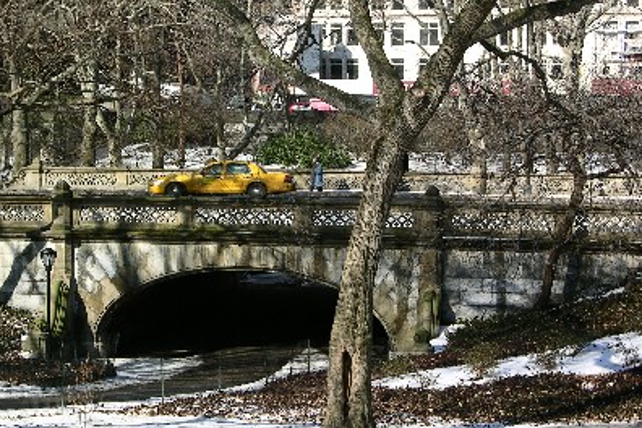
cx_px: 236
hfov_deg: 17.9
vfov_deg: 12.0
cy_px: 199
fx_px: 2033
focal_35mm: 114
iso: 50
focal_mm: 18.8
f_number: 6
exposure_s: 1/135
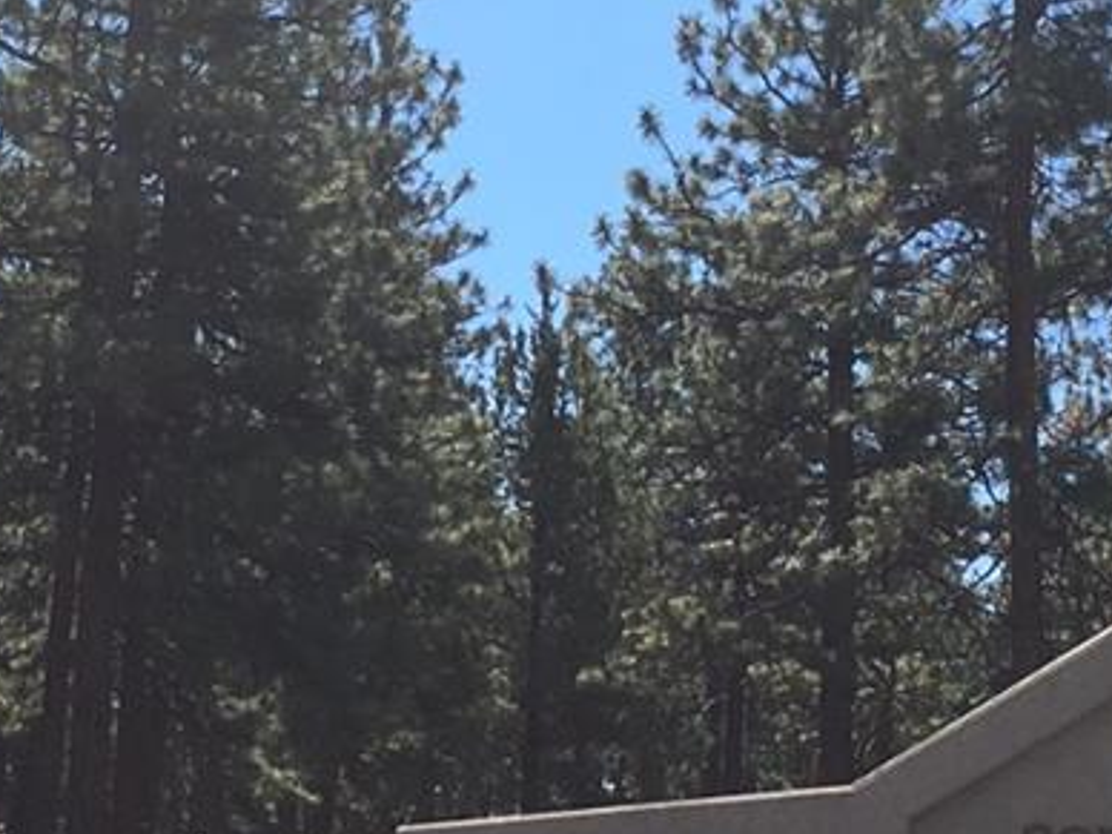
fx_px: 3598
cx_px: 318
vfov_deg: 13.2
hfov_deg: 17.5
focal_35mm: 112
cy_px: 393
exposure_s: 1/1282
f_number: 2.2
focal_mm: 4.15
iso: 25
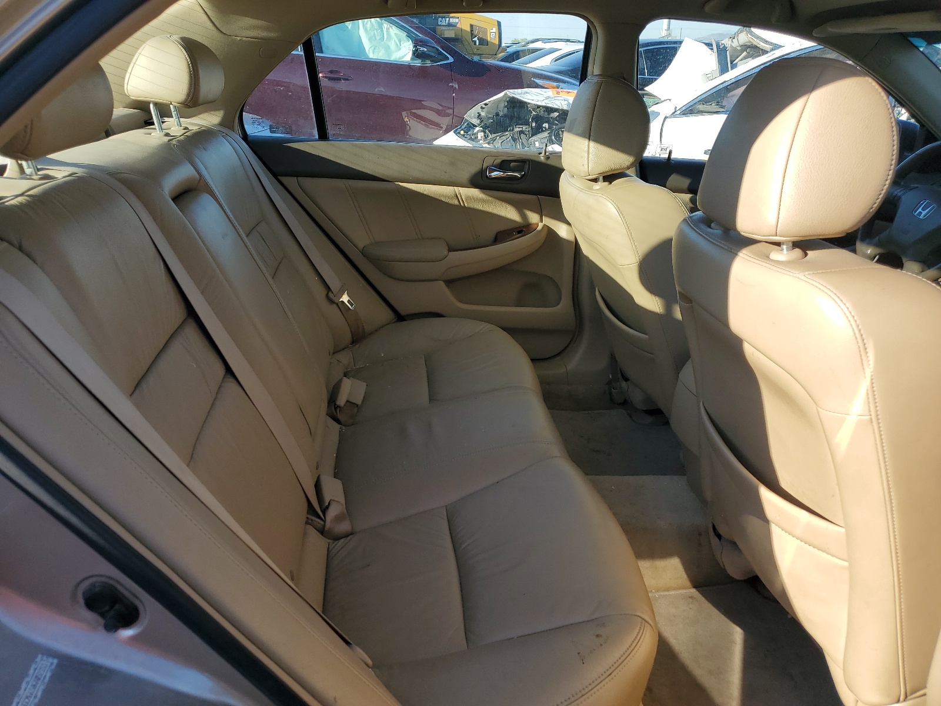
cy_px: 353
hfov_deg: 67.3
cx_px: 470
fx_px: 707
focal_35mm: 26
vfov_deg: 53.1
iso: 50
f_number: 1.5
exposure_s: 1/1000
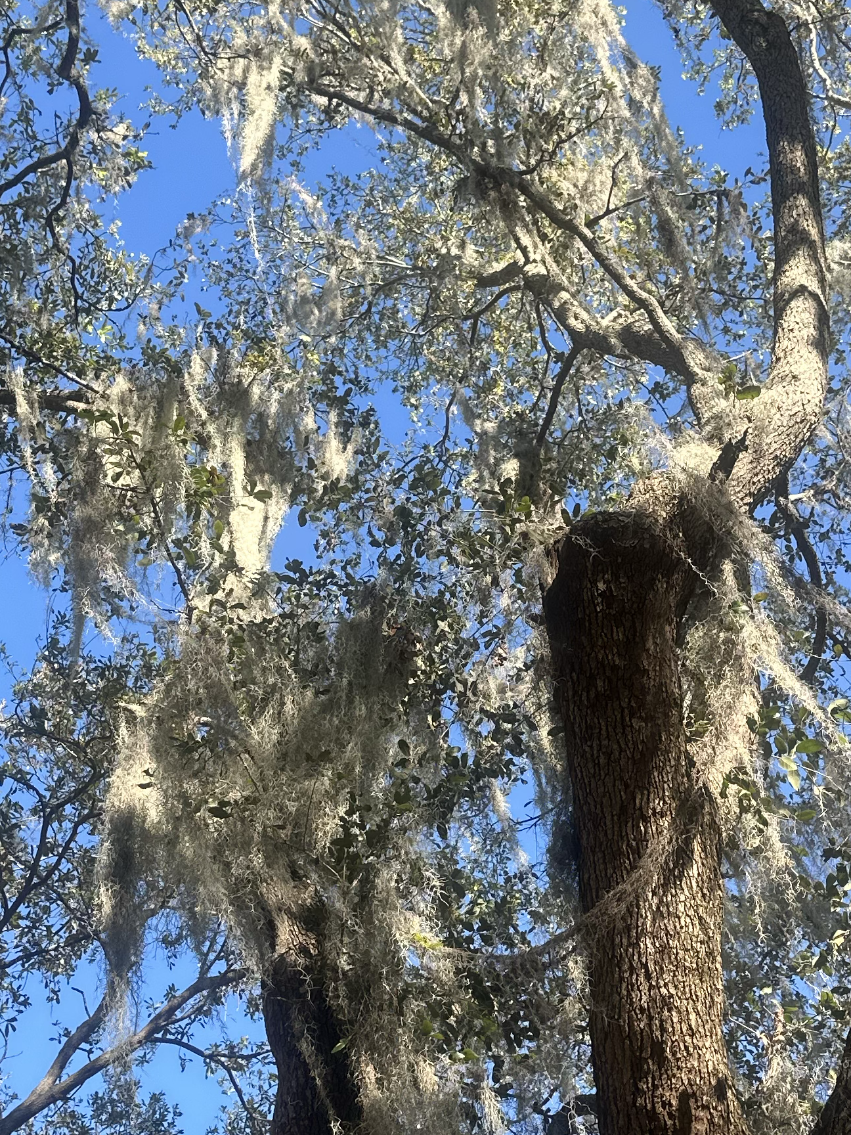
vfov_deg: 34.3
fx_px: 1836
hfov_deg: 26.1
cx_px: 374
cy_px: 664
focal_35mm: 56
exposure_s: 1/1029
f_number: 1.78
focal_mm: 6.86
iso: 80
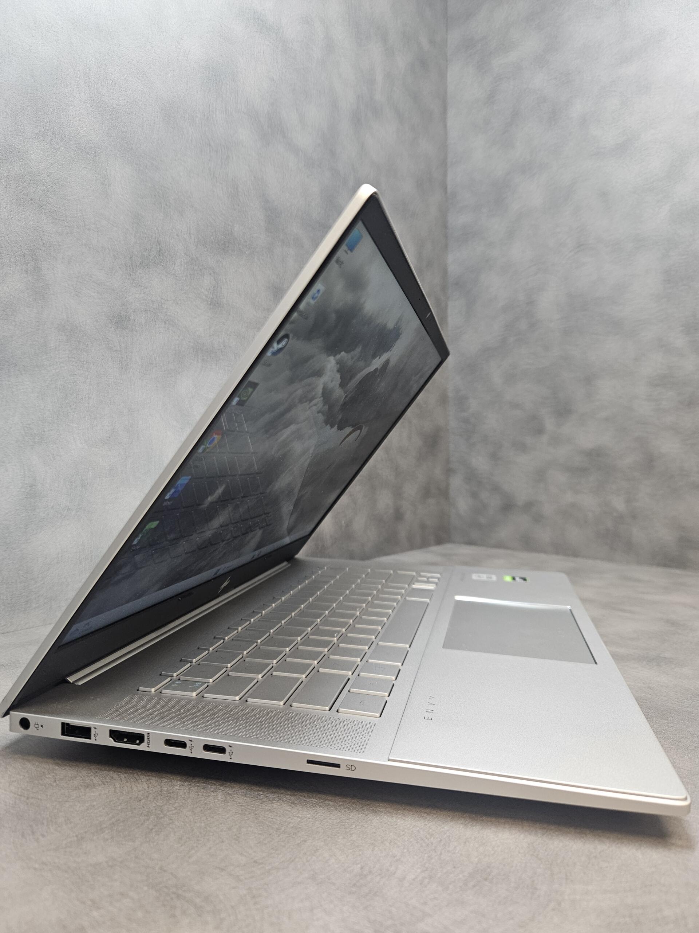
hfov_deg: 58.9
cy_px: 466
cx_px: 350
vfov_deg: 73.9
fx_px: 619
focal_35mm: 23
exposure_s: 1/100
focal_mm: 5.4
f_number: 1.8
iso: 160
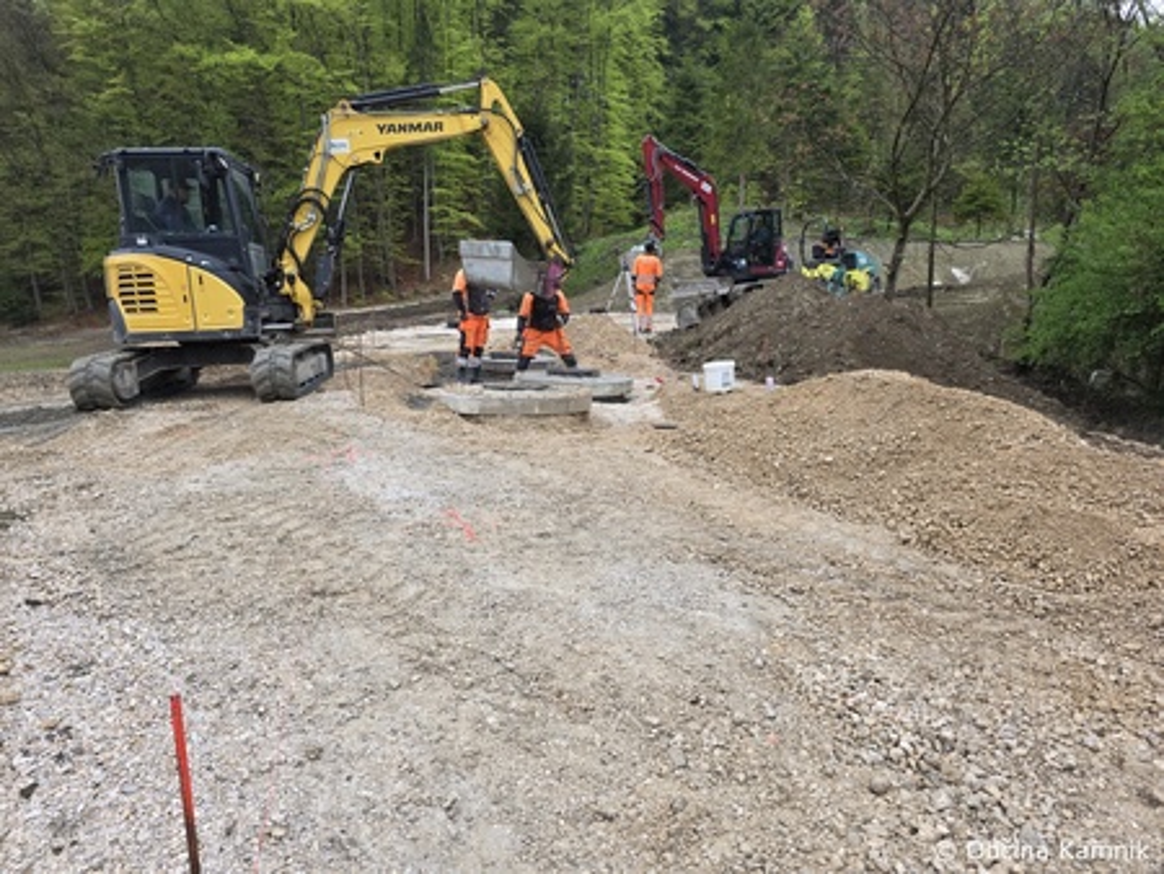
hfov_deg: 73.9
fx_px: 774
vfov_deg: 58.9
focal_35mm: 23
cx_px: 582
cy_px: 437
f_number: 1.7
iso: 50
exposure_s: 1/180
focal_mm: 6.3
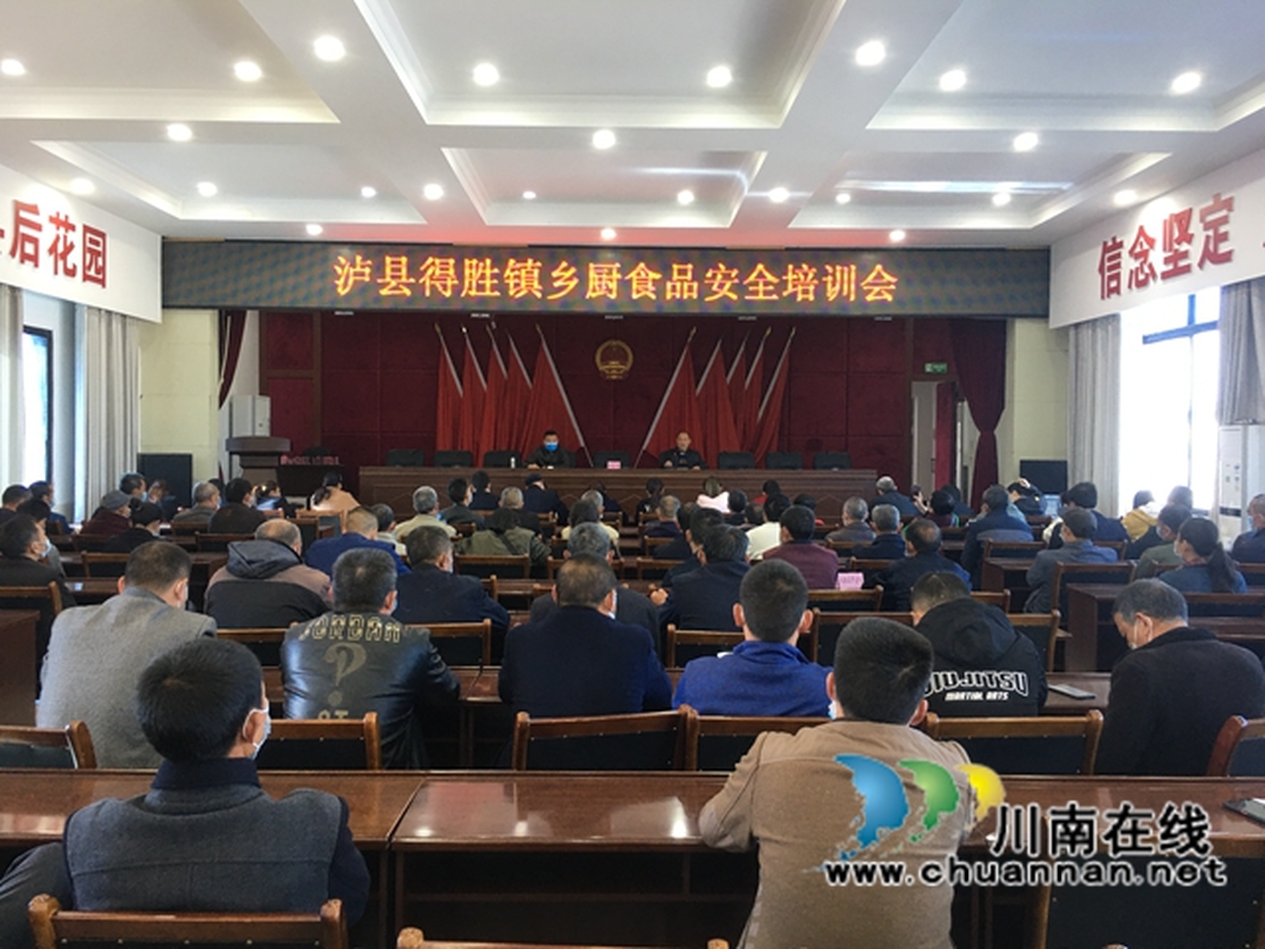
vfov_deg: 48.2
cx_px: 632
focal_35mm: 29
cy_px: 474
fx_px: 1060
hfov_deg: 61.7
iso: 50
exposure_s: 1/33
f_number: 2.2
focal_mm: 4.15
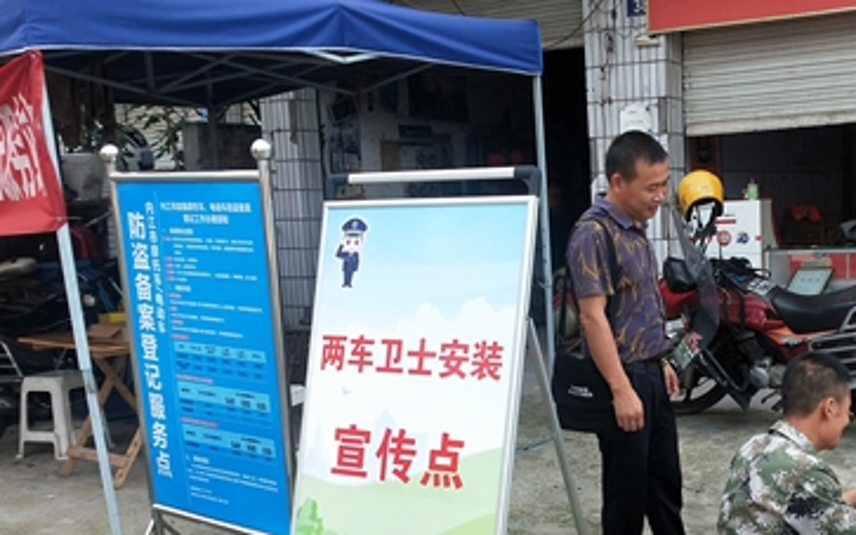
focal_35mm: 43
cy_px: 368
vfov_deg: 29.6
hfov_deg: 44.5
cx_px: 653
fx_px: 1003
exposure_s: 1/468
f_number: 1.7
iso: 33
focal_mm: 3.99
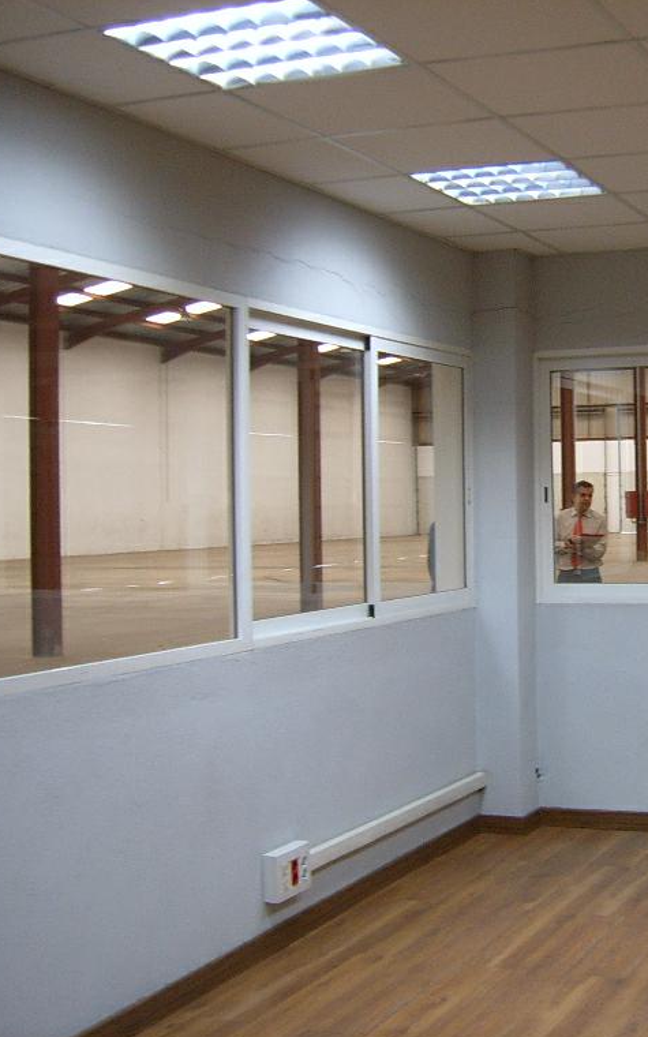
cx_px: 593
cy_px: 521
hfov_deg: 25.0
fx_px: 1413
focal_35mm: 50
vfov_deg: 40.3
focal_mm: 5.8
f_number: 2.8
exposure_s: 1/20
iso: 100
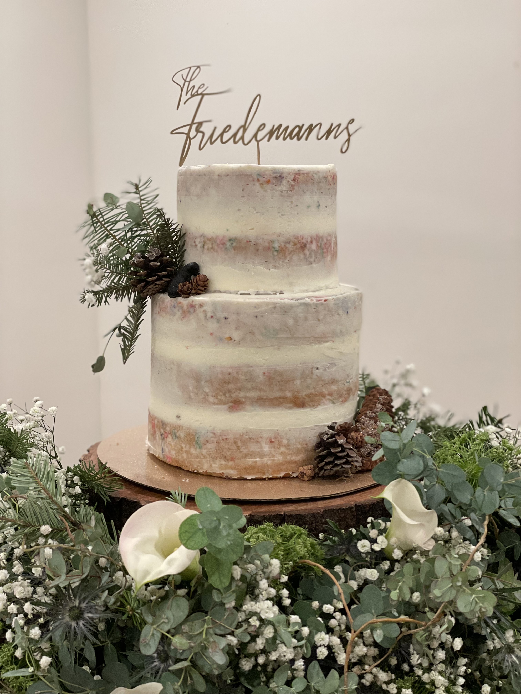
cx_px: 260
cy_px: 347
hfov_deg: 28.0
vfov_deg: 36.8
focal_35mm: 52
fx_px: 1044
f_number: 2
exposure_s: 1/120
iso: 160
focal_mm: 6
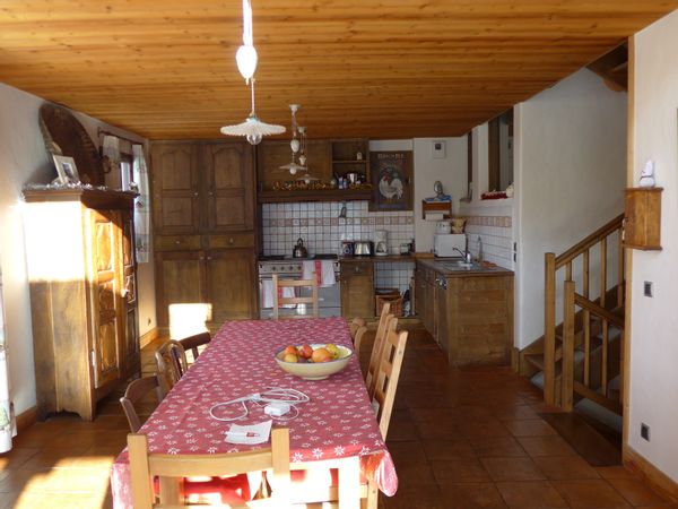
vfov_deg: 48.2
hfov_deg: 61.7
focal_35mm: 29
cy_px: 254
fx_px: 568
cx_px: 339
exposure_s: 1/60
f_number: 2
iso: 80
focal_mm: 6
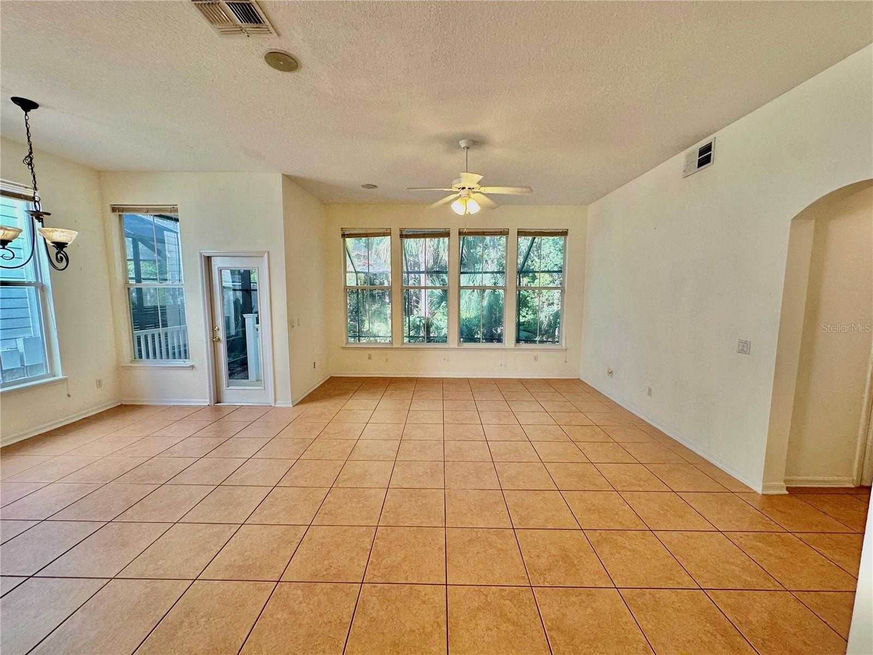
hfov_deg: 102.1
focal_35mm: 14
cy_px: 328
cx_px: 436
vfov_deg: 85.7
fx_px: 353
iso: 125
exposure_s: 1/120
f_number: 2.2
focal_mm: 2.22
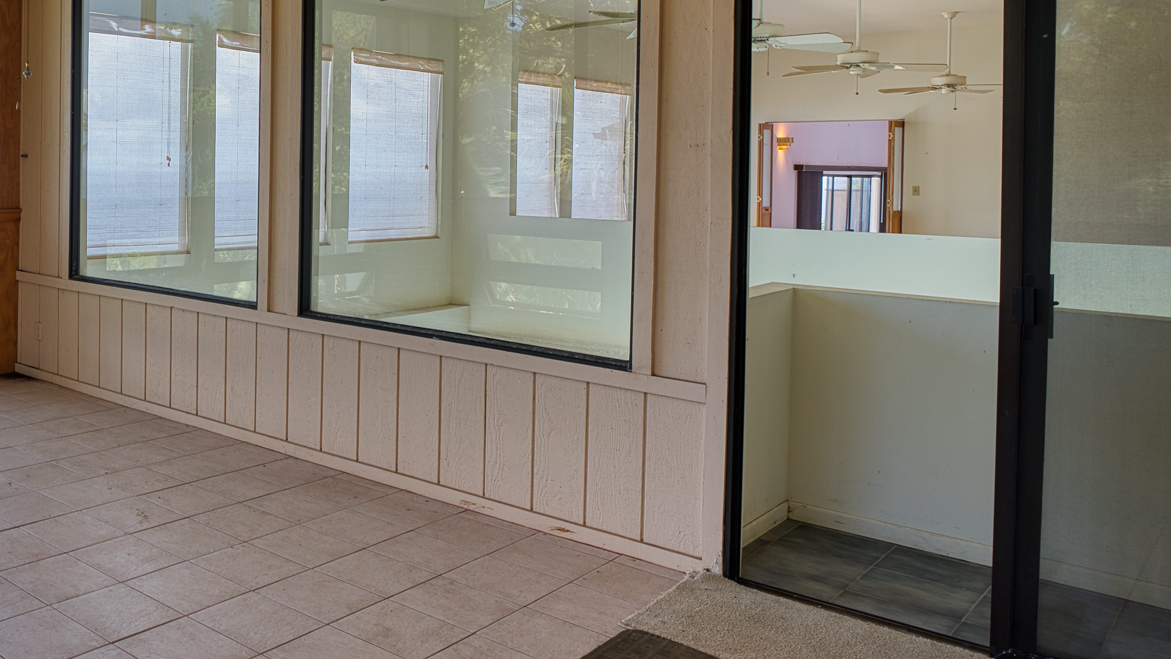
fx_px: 1004
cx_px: 70
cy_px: 170
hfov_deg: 51.6
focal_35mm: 32
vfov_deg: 35.6
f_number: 4
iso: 50
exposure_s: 1/50
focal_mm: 14.6
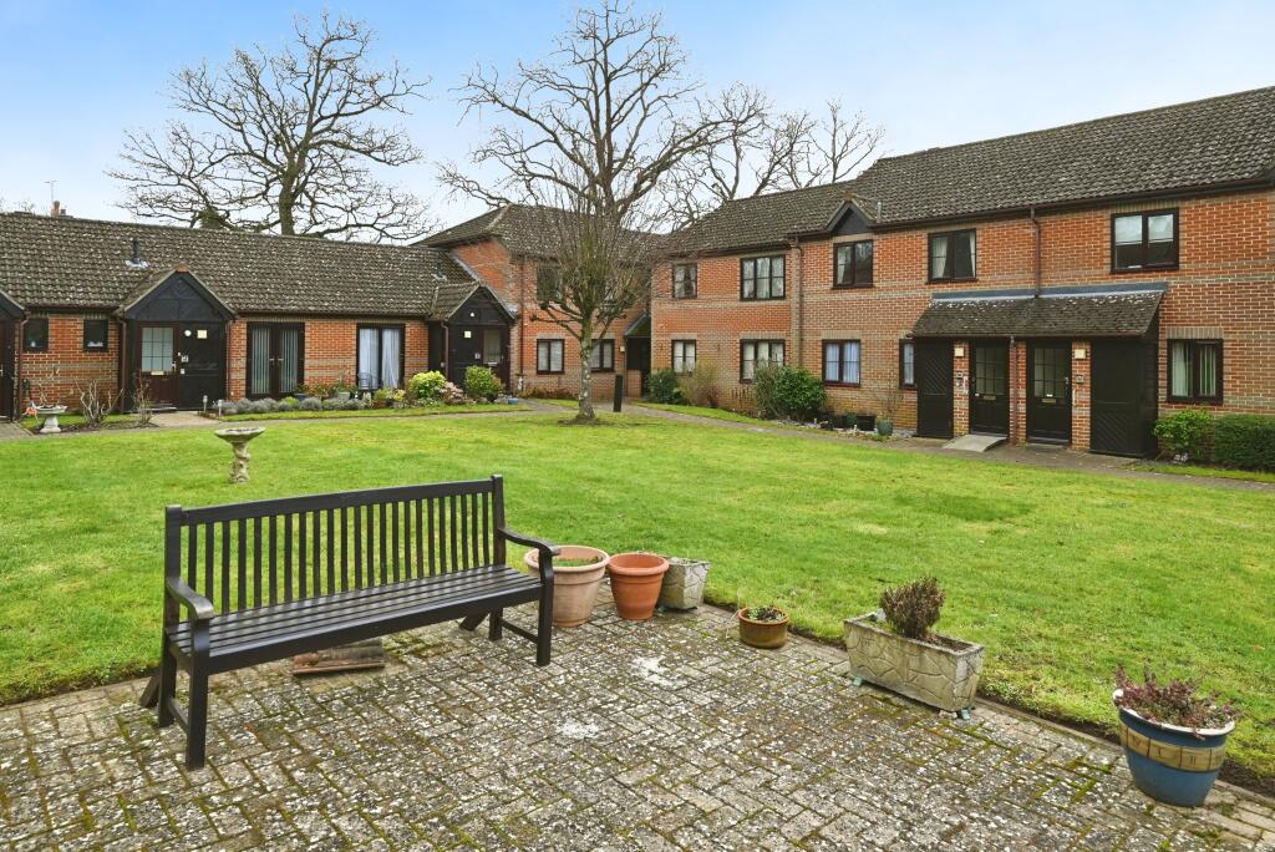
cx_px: 638
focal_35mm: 21
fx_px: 744
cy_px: 426
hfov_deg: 81.2
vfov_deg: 59.6
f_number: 8
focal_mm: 21
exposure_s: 1/80
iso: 320
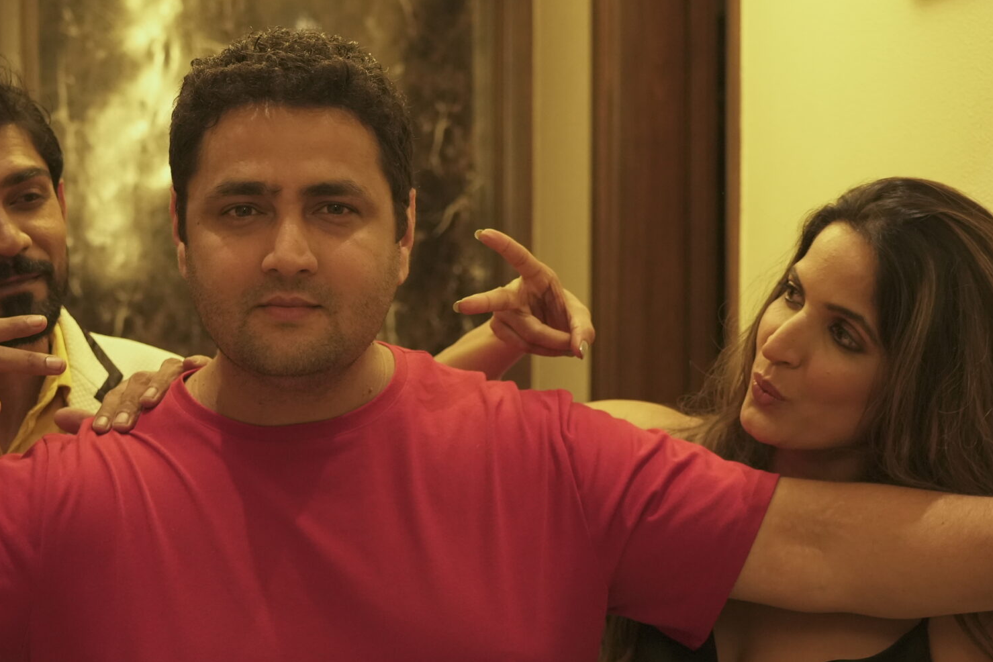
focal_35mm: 90
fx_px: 2482
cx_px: 404
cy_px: 405
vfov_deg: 15.2
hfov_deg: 22.6
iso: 2500
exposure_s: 1/125
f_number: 4.5
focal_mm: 52
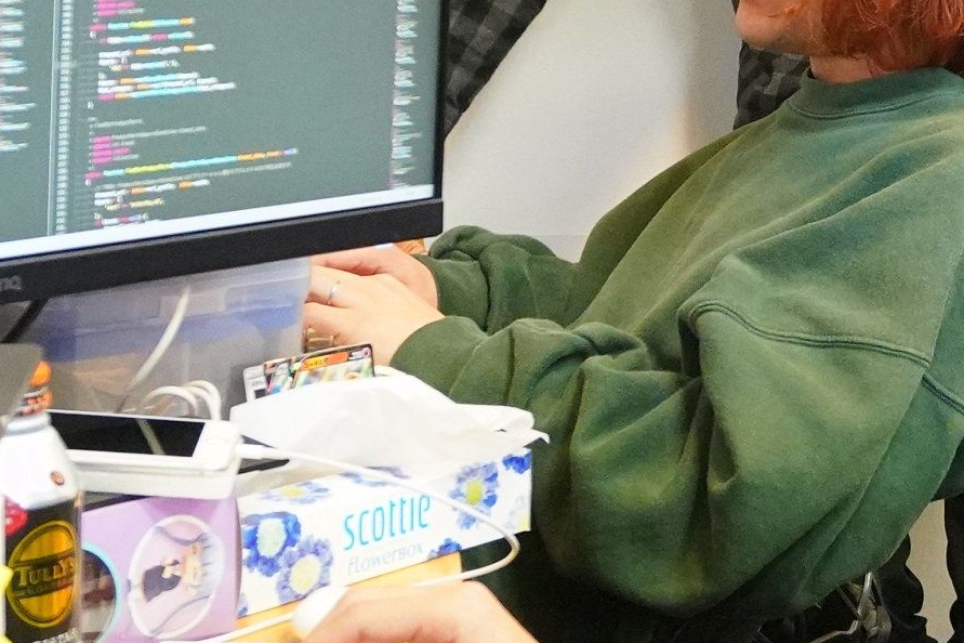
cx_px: 882
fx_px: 2704
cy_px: -90
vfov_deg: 13.3
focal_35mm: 101
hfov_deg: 19.8
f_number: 4
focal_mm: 20
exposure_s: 1/200
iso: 6400
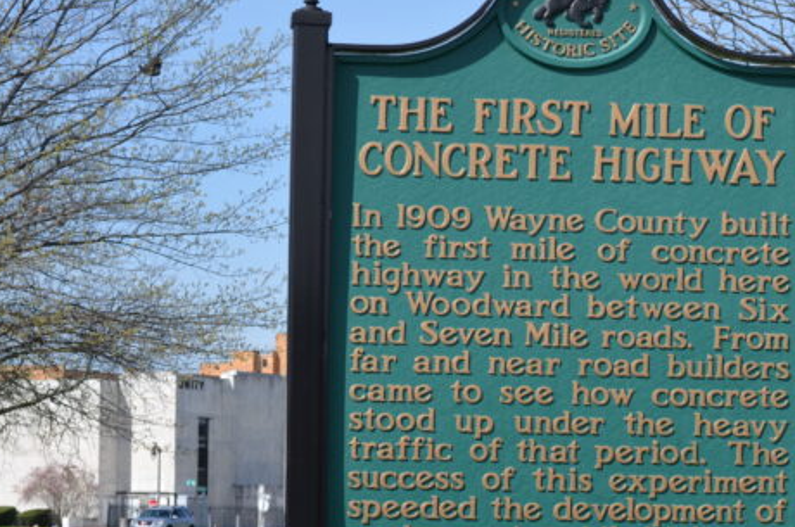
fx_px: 3039
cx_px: 581
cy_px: 352
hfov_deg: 14.9
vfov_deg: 9.9
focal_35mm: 138
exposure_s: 1/250
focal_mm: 55
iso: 110
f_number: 8
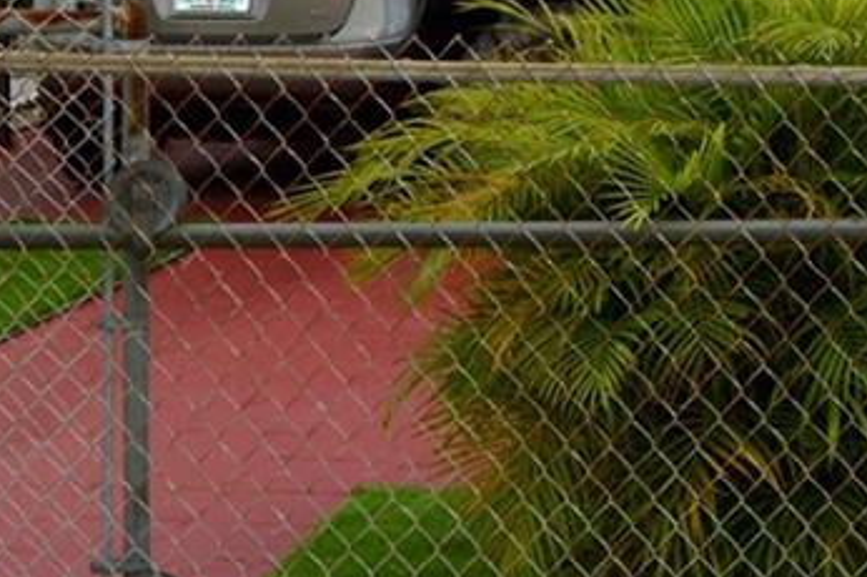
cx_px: 852
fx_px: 3008
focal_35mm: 125
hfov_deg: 16.1
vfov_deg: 10.7
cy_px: -192
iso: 100
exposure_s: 1/200
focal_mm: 18
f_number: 9
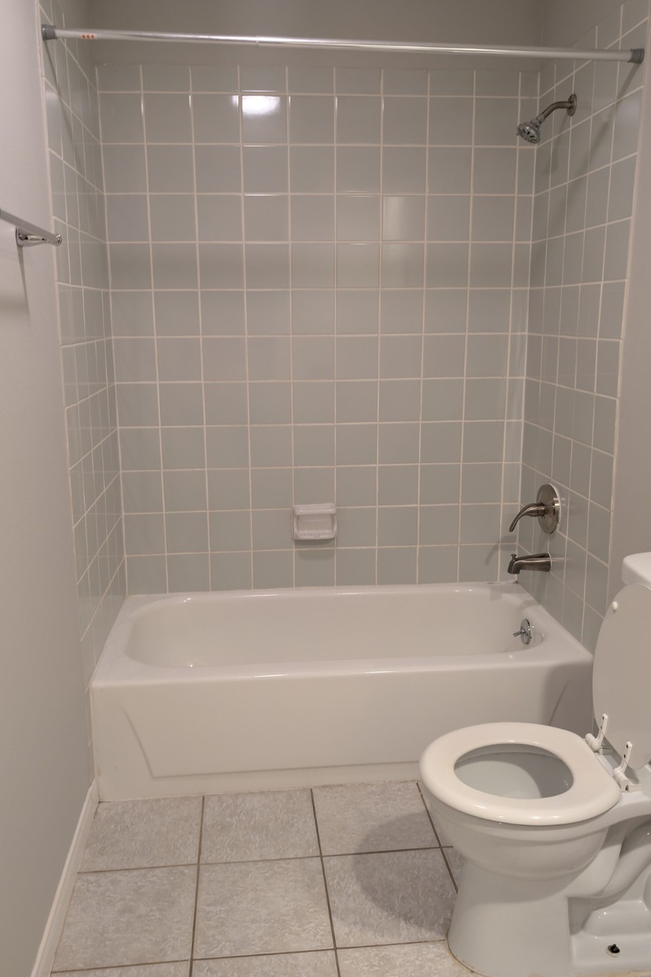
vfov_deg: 63.7
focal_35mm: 29
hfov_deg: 45.0
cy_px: 486
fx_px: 786
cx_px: 317
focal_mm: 6.9
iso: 65
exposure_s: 1/15
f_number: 1.68
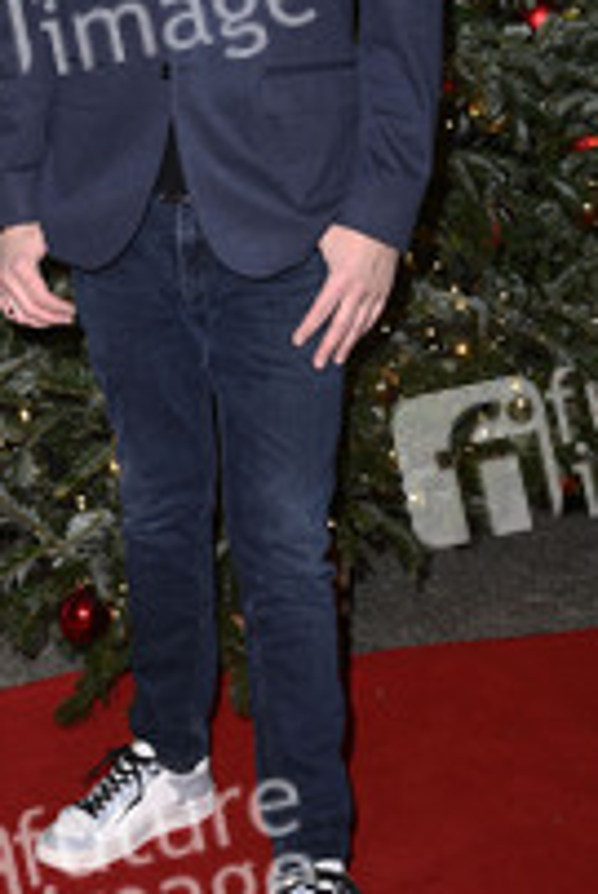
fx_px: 2164
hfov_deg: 15.7
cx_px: 217
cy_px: 221
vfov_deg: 23.1
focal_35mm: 87
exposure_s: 1/250
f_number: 5.6
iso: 1250
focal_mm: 44
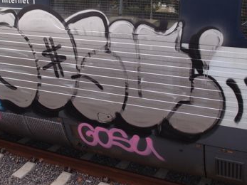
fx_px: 350
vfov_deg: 29.4
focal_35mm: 49
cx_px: 106
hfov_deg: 38.8
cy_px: 58
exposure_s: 1/400
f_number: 2.8
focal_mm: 7.41
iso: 100
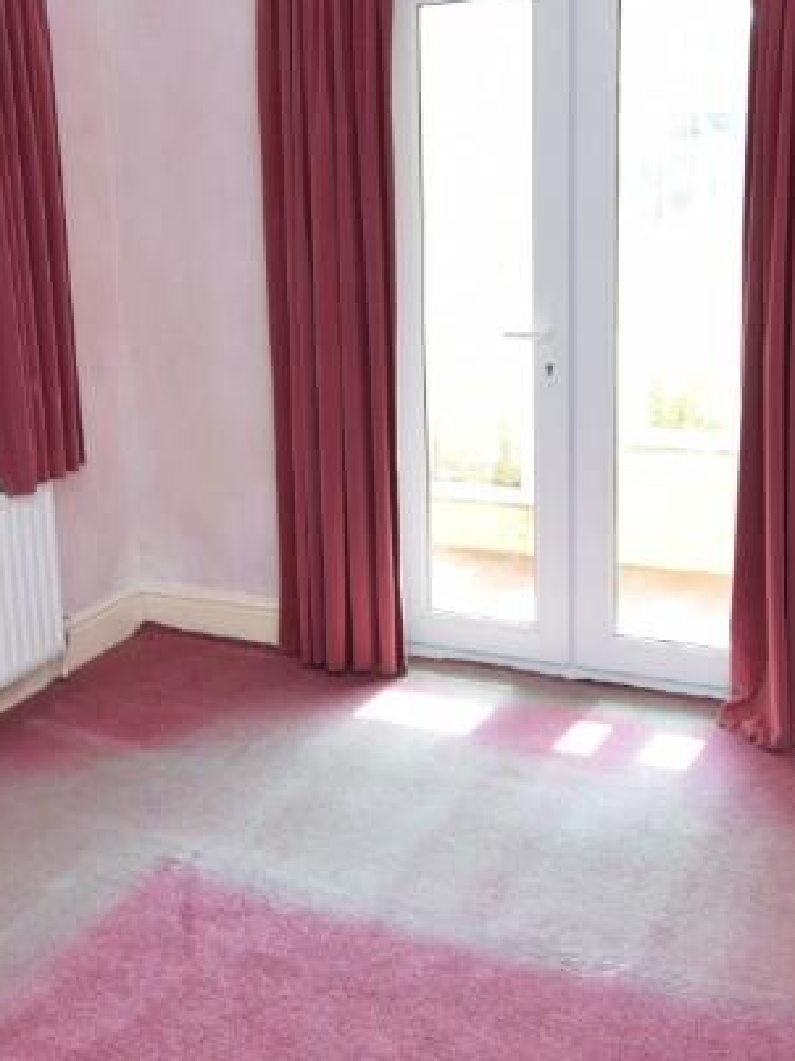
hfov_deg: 32.3
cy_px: 424
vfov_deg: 42.7
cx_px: 203
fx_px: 1348
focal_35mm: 44
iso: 400
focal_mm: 12
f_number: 5.6
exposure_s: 1/125
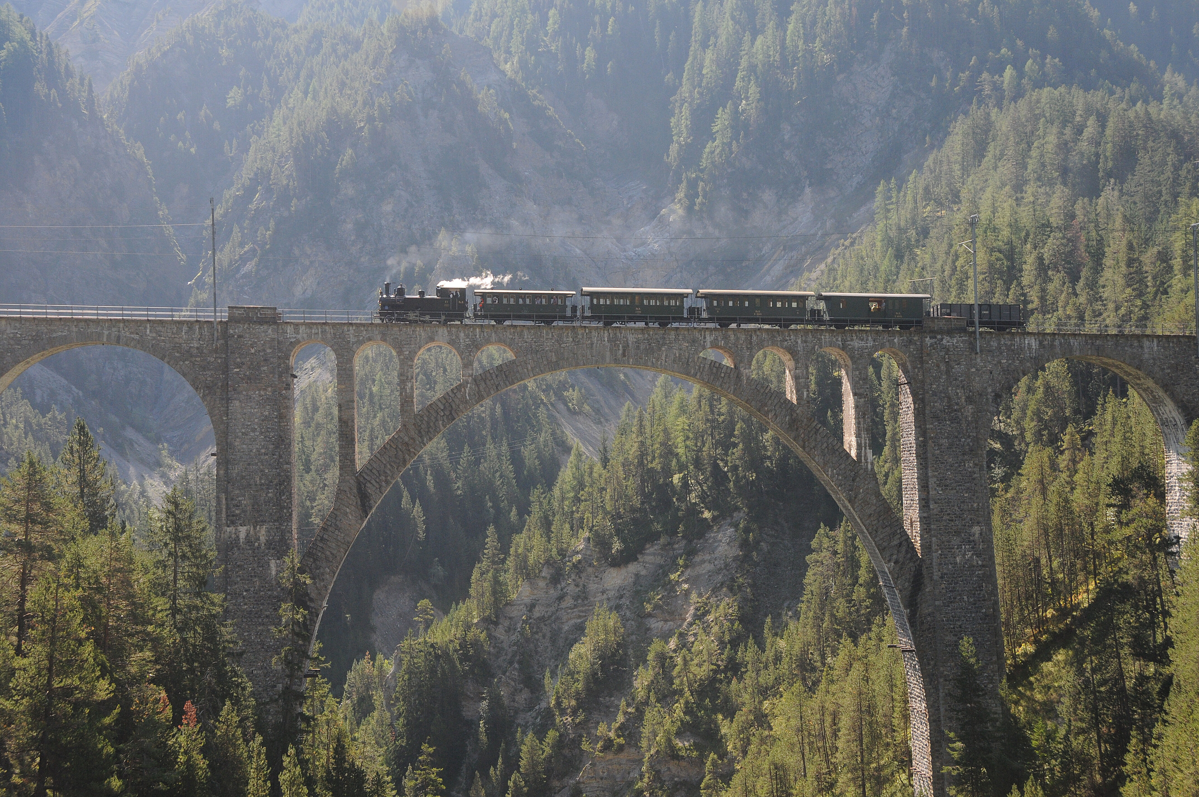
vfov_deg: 28.0
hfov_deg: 41.2
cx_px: 600
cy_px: 398
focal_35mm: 48
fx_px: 1597
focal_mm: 32
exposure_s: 1/400
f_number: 8
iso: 500
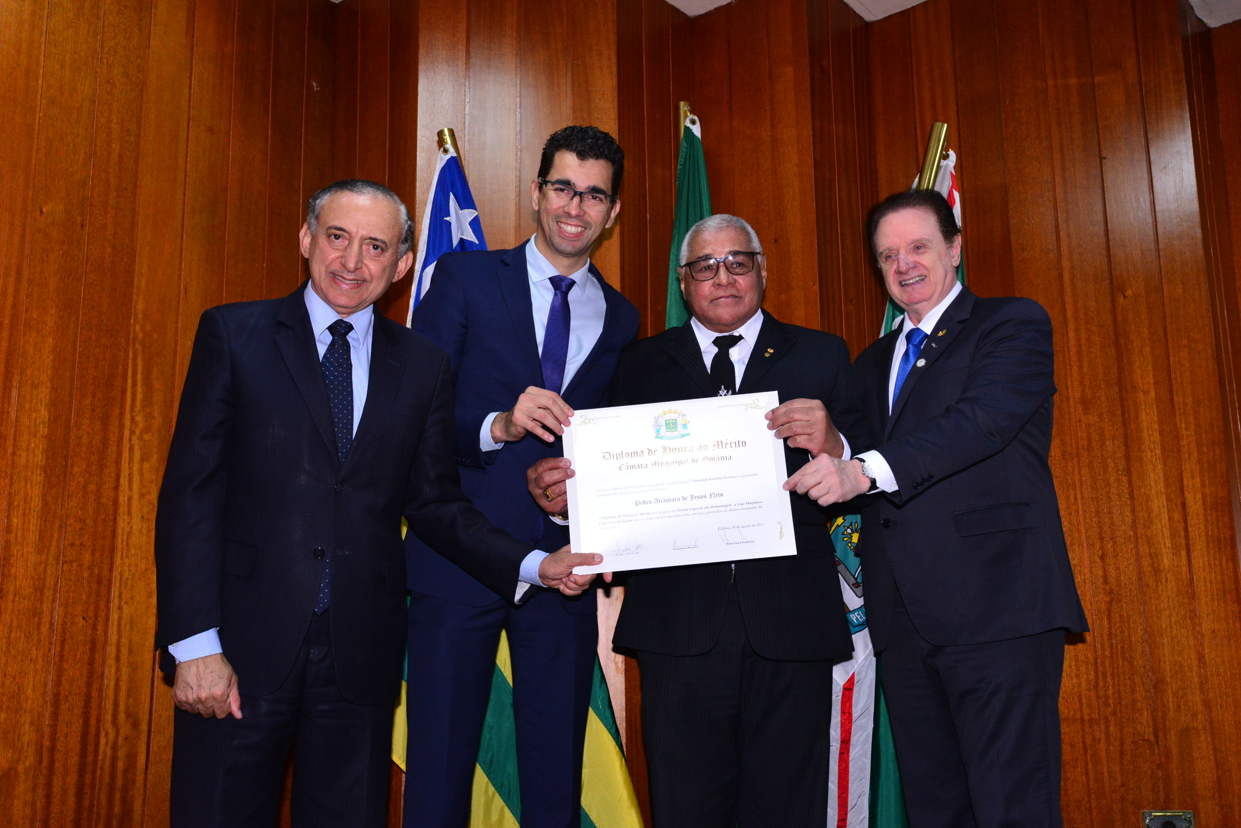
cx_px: 620
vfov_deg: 37.9
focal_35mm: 35
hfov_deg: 54.4
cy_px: 414
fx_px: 1207
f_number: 8
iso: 2500
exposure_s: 1/125
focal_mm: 35
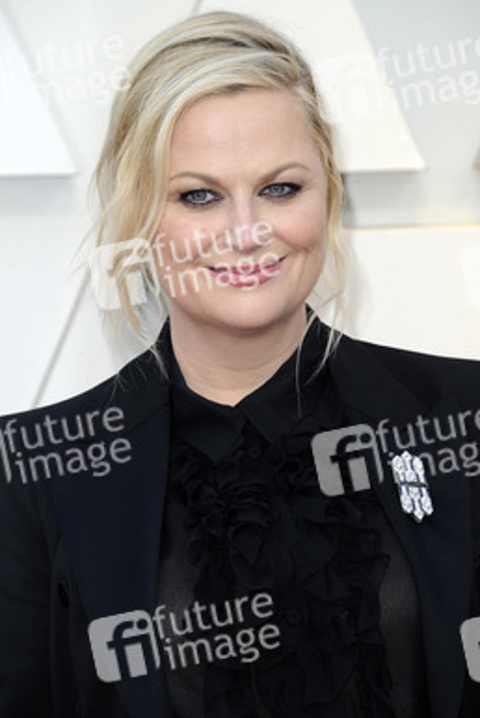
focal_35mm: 311
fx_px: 6208
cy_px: 359
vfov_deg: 6.6
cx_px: 239
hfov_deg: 4.4
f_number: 8
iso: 800
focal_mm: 300
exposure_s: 1/250
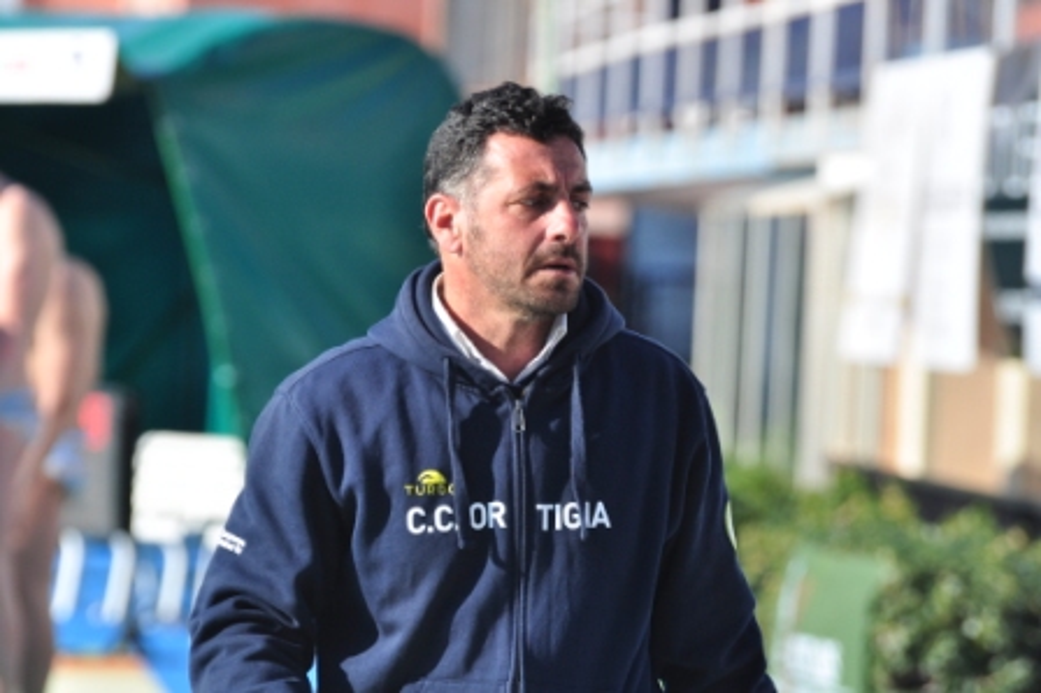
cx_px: 520
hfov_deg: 6.9
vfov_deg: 4.6
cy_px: 346
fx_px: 8668
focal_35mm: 300
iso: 400
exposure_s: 1/1250
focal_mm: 200
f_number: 5.3
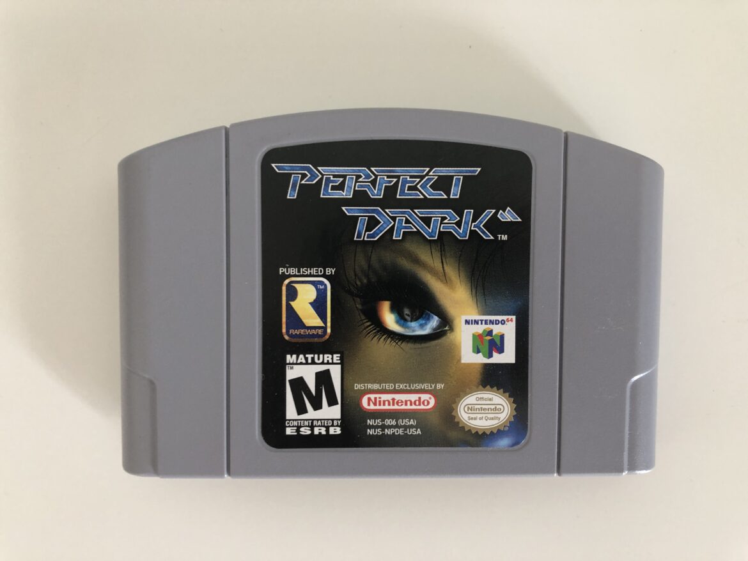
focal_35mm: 28
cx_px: 374
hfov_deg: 63.4
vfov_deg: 49.8
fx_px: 605
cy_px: 280
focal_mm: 3.99
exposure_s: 1/17
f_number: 1.8
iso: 50
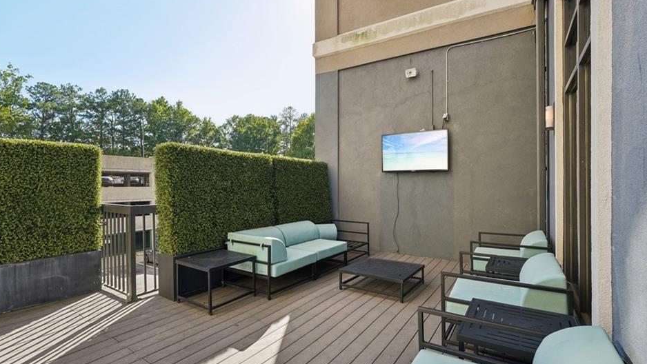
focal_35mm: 16
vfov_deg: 67.1
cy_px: 183
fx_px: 275
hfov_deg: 99.2
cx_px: 343
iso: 100
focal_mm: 14
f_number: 8
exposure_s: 1/60
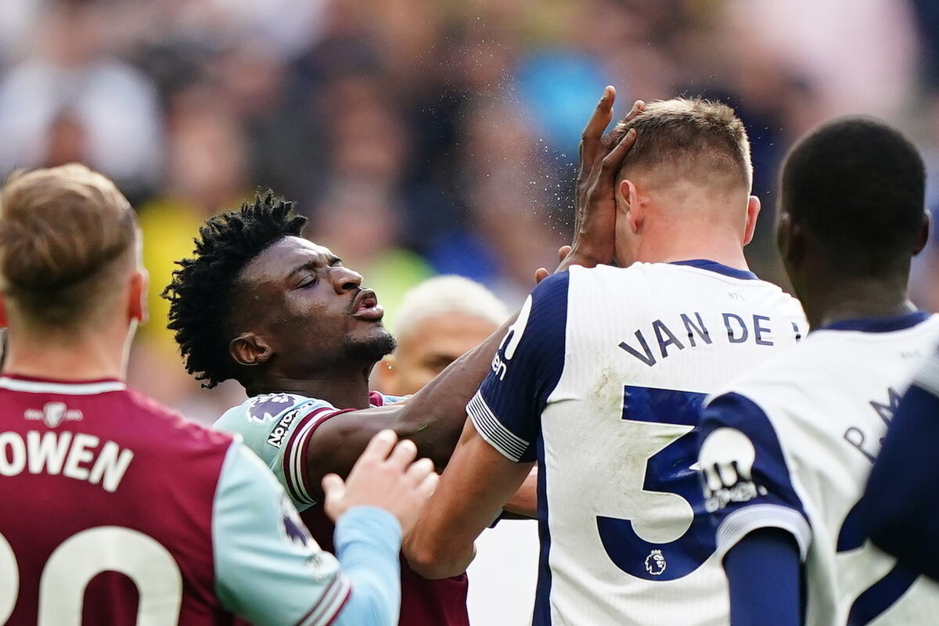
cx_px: 470
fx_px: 10433
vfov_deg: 3.4
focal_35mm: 400
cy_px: 313
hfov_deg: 5.2
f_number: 2.8
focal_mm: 400
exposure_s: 1/2500
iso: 1250
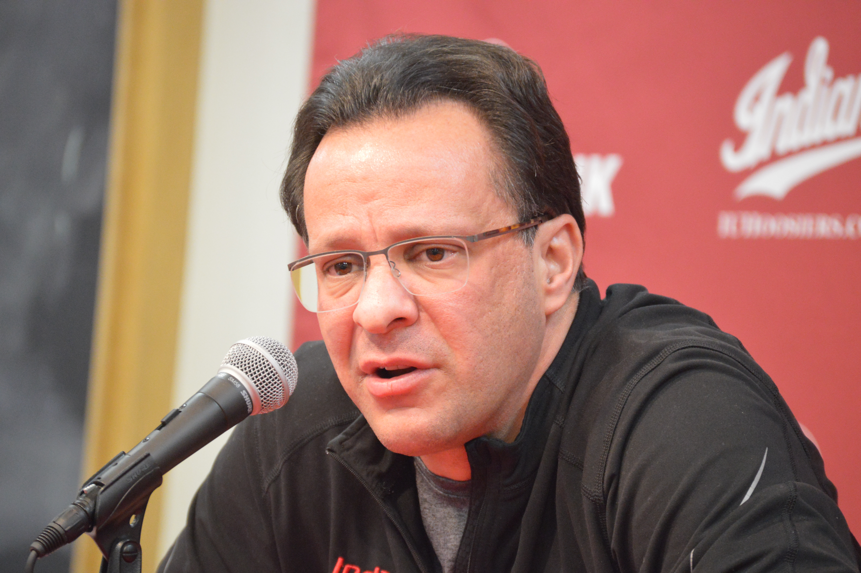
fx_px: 4839
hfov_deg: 10.2
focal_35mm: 202
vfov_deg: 6.8
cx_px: 430
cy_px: 286
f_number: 5
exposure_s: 1/80
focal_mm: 135
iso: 3200
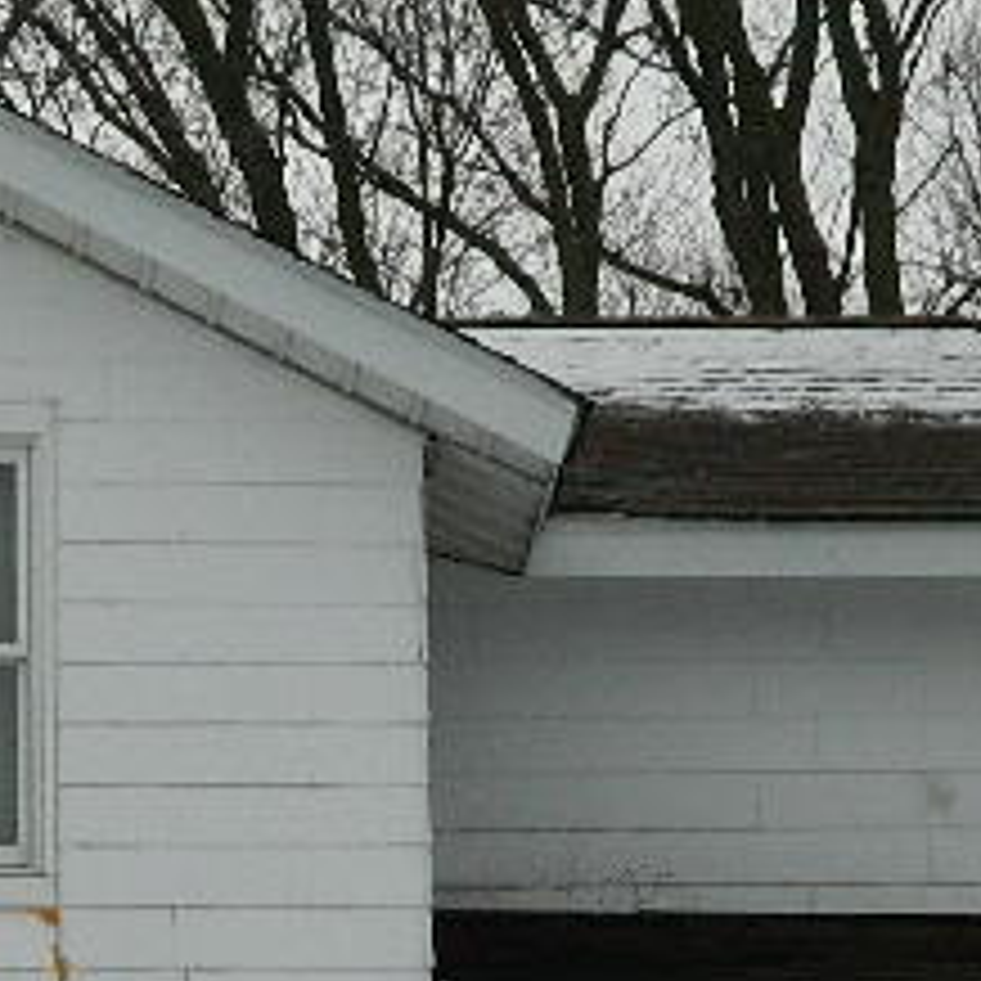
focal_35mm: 237
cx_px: 279
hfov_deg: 7.4
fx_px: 7599
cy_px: 1107
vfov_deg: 7.3
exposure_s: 1/400
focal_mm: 10.2
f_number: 3.8
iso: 200
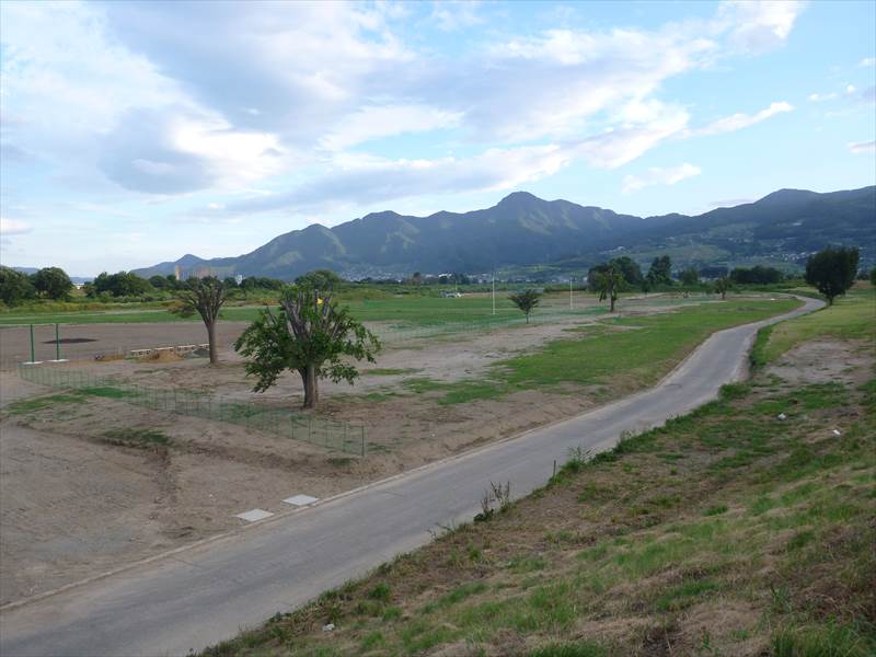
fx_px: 709
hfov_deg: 63.4
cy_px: 328
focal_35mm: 28
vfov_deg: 49.7
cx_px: 438
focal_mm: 4.9
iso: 100
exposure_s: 1/200
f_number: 3.3
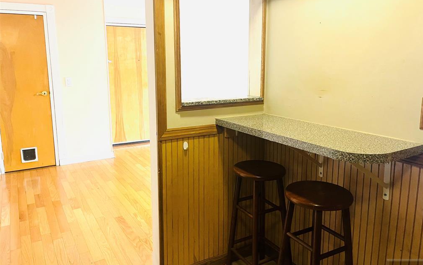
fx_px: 323
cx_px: 214
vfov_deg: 44.5
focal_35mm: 28
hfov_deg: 66.5
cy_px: 118
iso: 400
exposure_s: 1/60
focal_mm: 5.1
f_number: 1.6
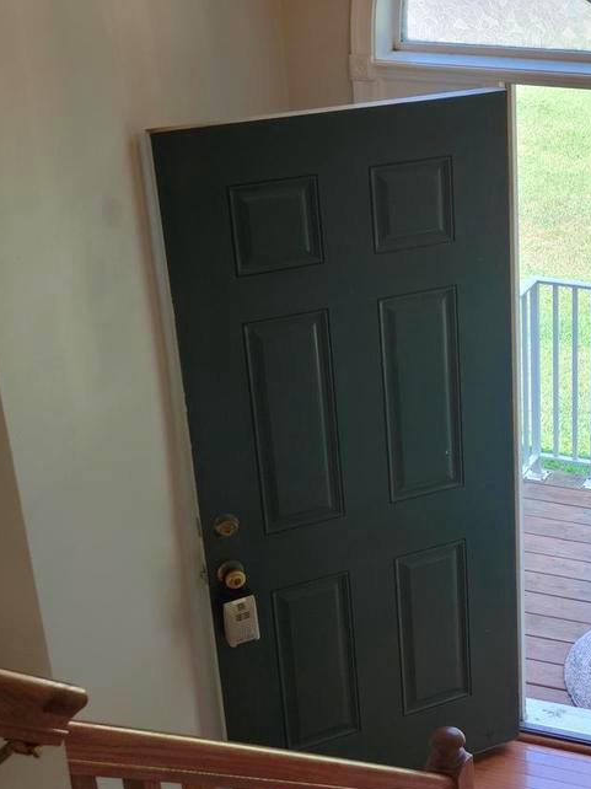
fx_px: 1526
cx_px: 584
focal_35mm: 67
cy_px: 471
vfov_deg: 28.9
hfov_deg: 21.2
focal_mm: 5.9
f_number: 2
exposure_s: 1/60
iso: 25
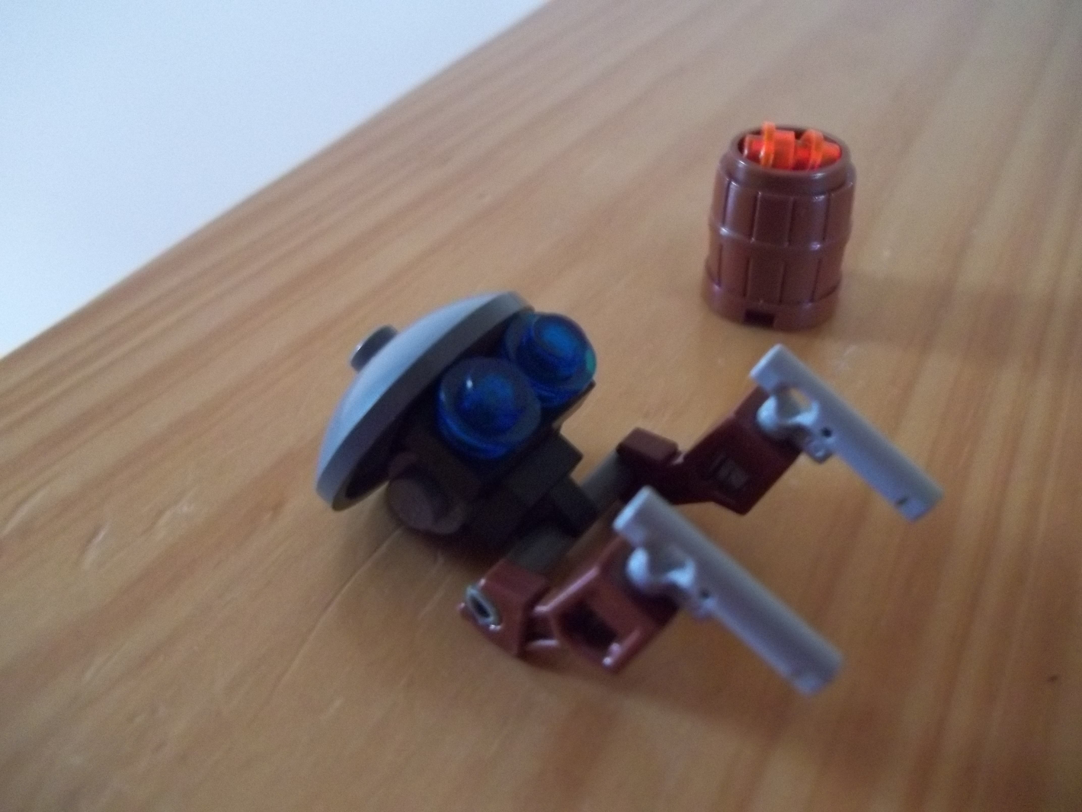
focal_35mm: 32
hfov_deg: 56.8
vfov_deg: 44.2
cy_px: 406
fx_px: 1000
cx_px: 541
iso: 400
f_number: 2.9
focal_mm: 5.7
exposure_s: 1/8
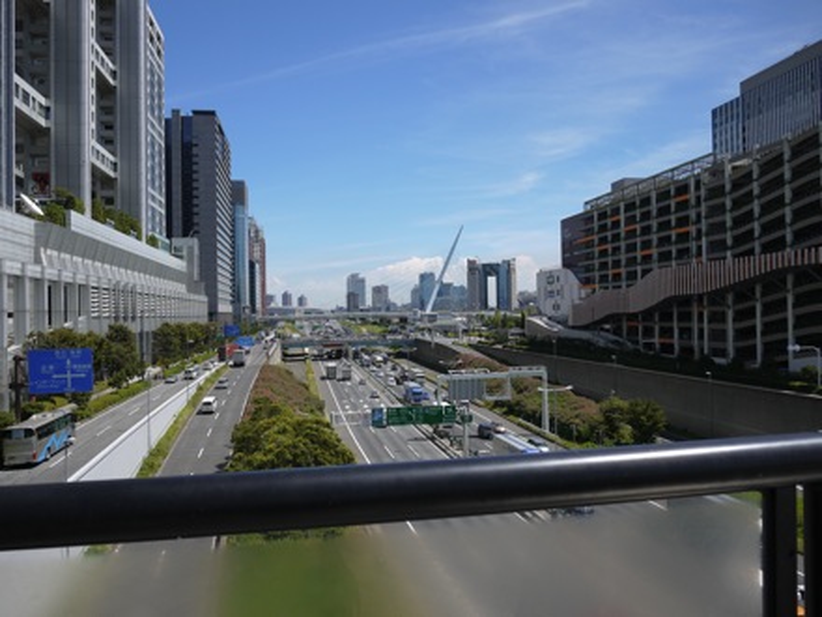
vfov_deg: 49.7
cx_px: 411
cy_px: 308
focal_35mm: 28
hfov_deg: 63.4
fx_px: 665
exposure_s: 1/640
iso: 100
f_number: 6.3
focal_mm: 14
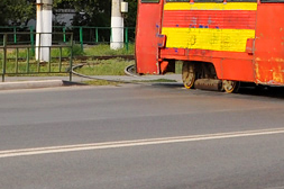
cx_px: 414
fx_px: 1517
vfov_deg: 6.9
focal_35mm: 193
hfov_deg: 10.4
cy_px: -166
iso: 200
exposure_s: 1/500
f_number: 8
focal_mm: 25
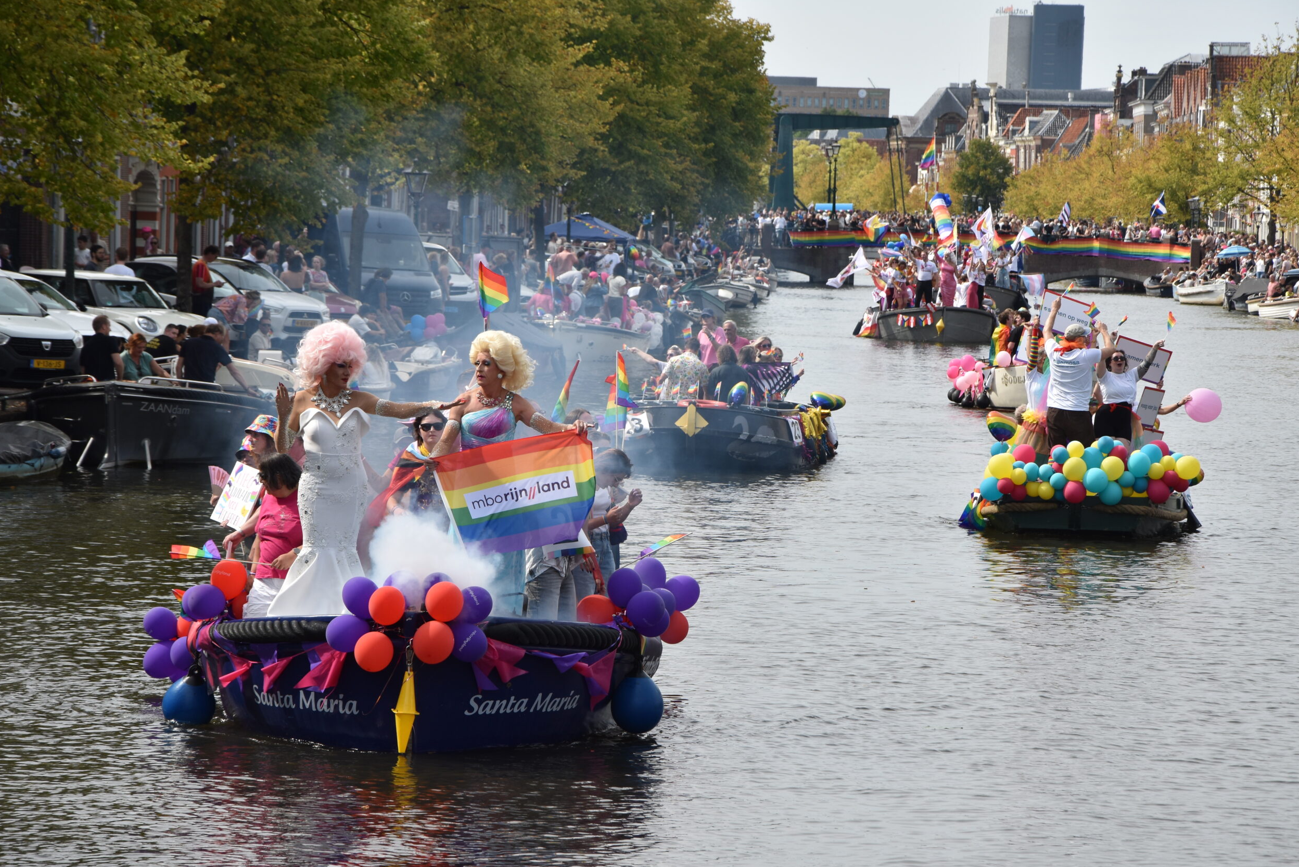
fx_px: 5829
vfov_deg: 8.5
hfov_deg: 12.7
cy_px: 425
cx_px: 663
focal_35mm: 162
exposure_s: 1/320
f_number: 9
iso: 200
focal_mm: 105
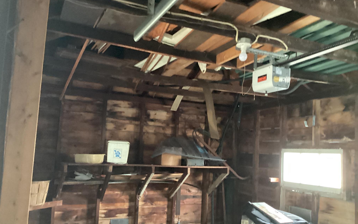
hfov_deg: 58.1
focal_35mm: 33
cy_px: 128
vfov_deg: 38.3
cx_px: 178
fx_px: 322
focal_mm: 3.3
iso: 640
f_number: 2.4
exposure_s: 1/20
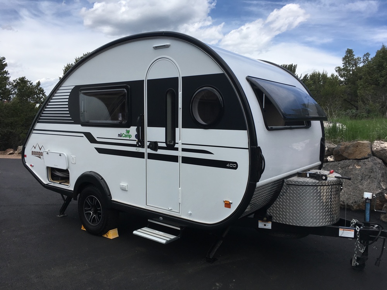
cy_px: 145
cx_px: 194
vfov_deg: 48.2
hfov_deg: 61.7
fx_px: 324
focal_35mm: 29
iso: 25
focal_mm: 4.15
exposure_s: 1/1508
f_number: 2.2
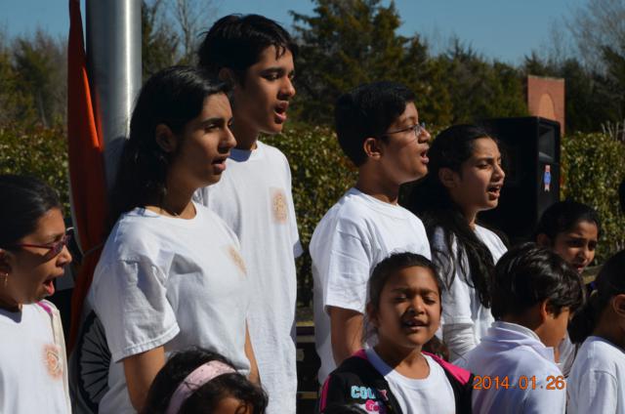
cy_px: 207
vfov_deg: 11.4
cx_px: 312
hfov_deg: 17.1
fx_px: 2079
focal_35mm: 120
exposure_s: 1/400
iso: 100
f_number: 9
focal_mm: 80
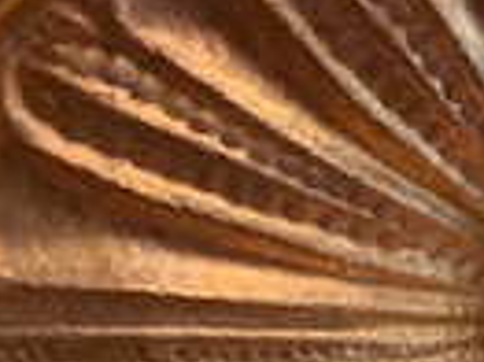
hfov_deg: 14.7
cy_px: 395
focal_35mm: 127
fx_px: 1774
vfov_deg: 11.5
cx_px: 672
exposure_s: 1/25
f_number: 1.8
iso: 500
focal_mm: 4.25
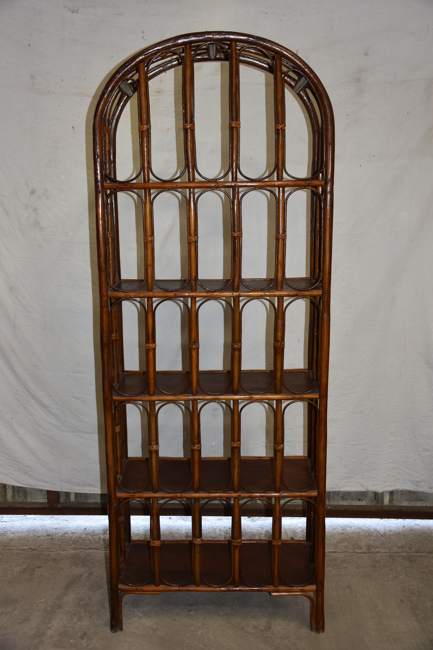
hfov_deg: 35.5
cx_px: 216
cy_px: 325
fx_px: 677
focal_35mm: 38
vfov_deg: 51.3
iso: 400
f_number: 4
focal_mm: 25
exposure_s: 1/60
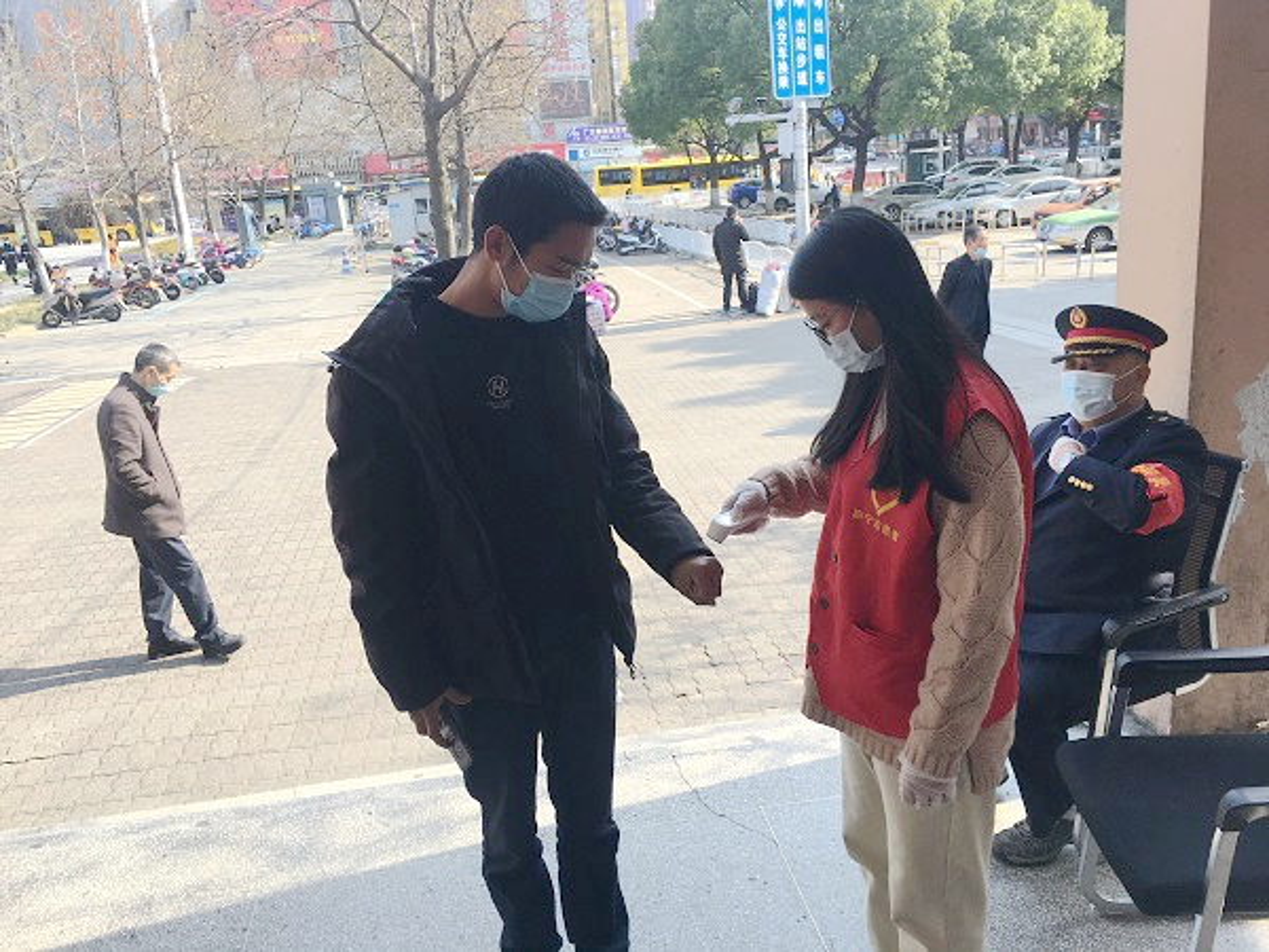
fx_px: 1063
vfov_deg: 48.2
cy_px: 476
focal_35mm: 29
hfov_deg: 61.7
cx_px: 634
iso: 25
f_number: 2.2
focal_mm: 4.15
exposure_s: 1/427
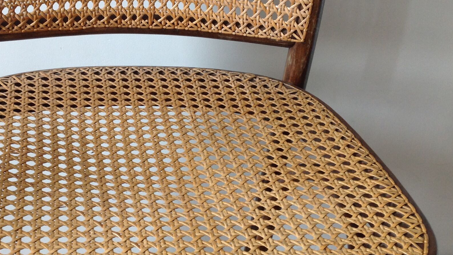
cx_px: 156
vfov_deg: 19.4
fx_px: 745
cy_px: 129
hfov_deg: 33.6
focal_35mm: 62
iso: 80
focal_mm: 4.28
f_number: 2.4
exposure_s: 1/15
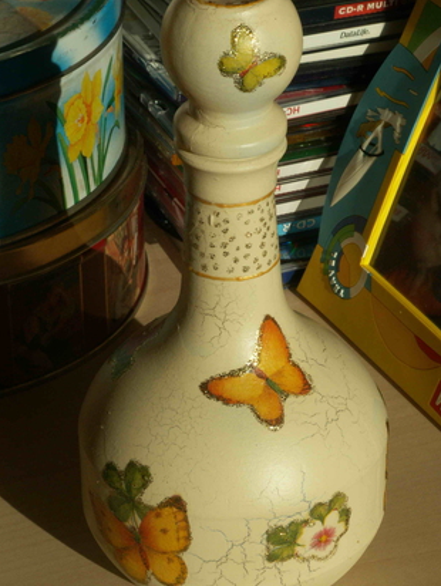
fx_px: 2221
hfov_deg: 11.3
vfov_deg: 15.0
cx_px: 225
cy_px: 304
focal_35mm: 131
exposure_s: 1/200
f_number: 8
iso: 50
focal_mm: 19.55
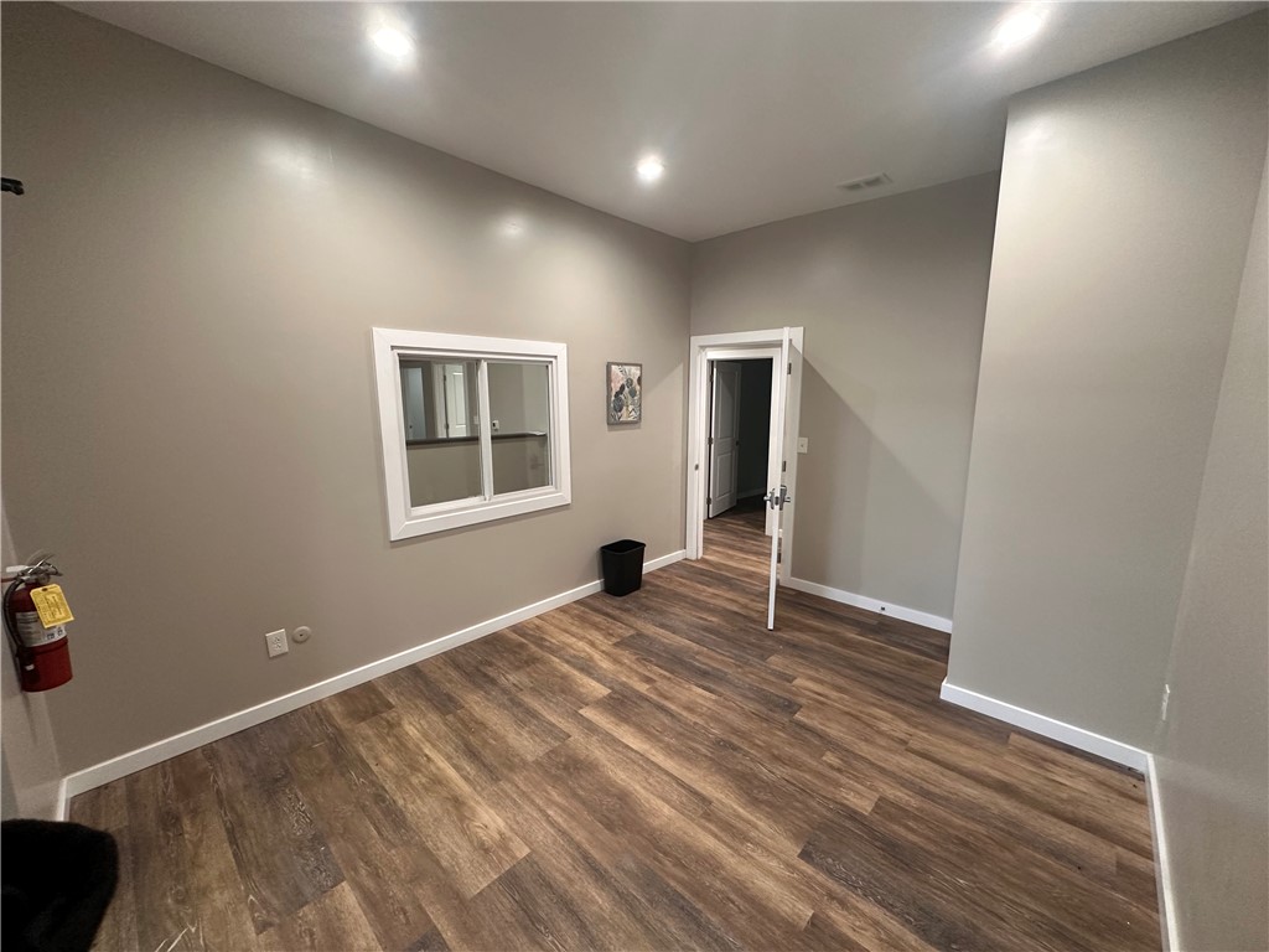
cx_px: 634
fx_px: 513
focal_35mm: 14
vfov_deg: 85.7
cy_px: 476
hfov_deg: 102.1
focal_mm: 2.22
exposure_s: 1/60
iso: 250
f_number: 2.2
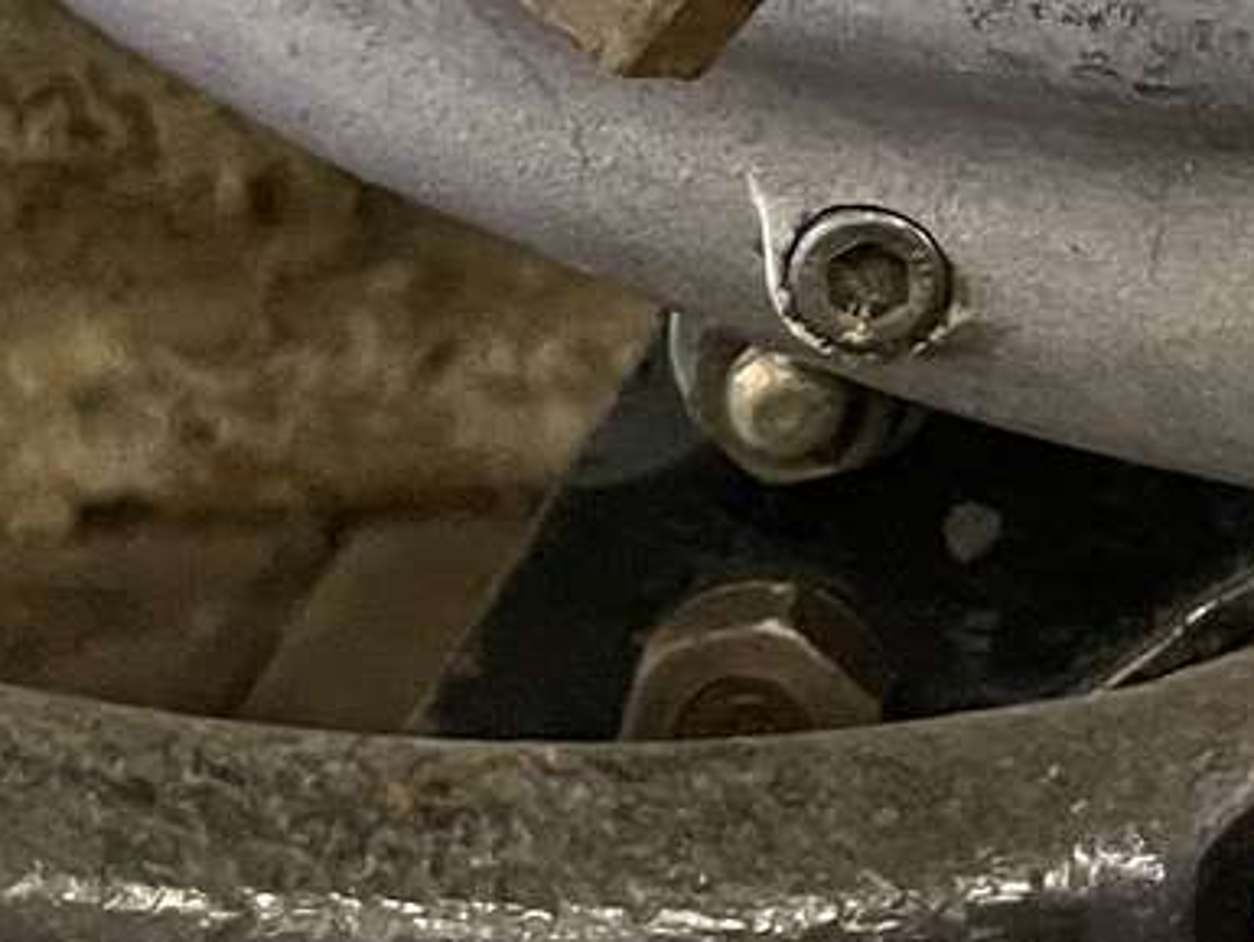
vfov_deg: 10.5
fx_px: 4892
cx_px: 2681
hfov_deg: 12.5
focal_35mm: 135
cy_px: -580
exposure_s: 1/33
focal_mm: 4.2
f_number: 1.6
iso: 400
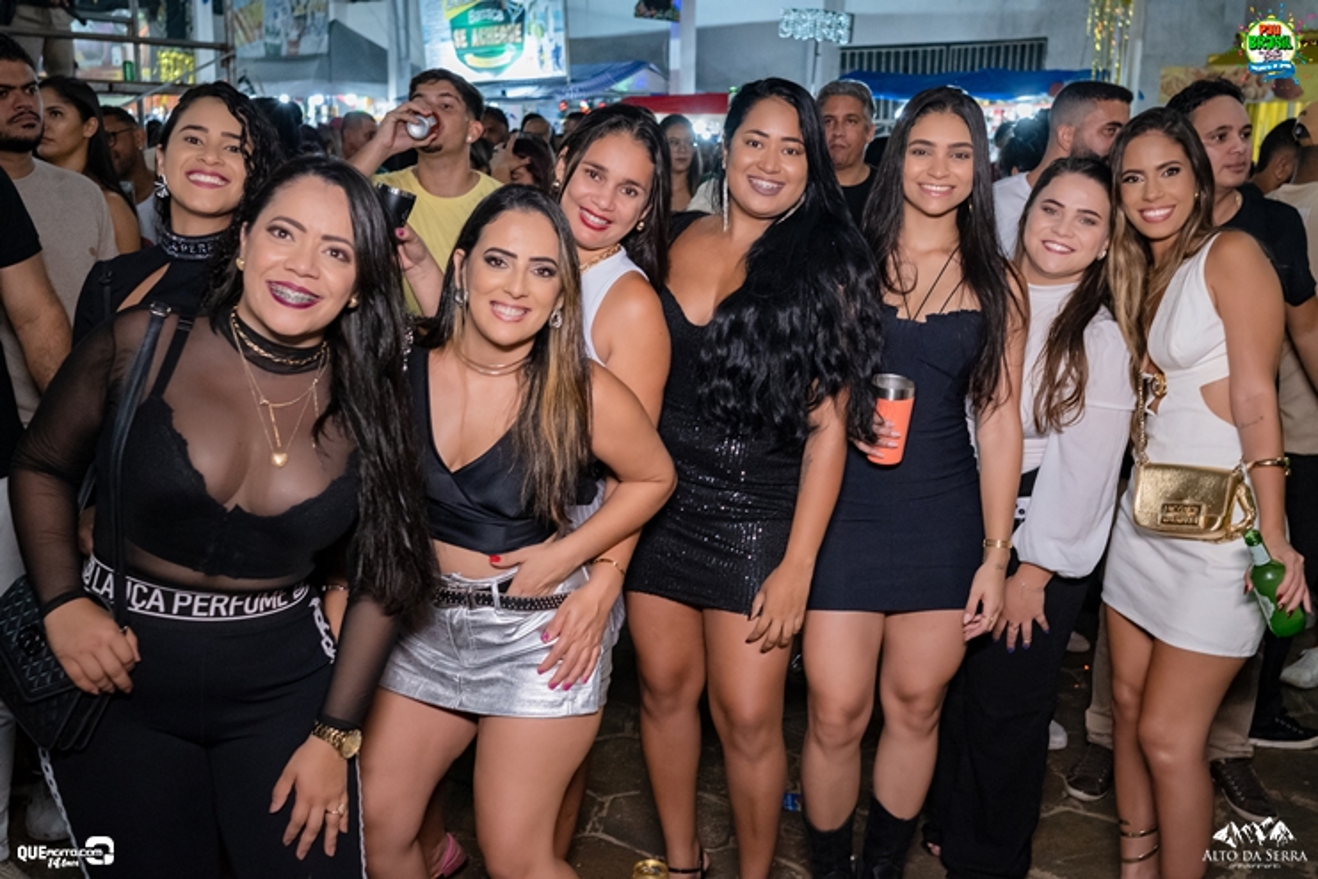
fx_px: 1318
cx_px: 659
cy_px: 440
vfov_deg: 36.9
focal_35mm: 36
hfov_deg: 53.1
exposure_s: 1/160
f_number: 3.2
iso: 2500
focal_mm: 24
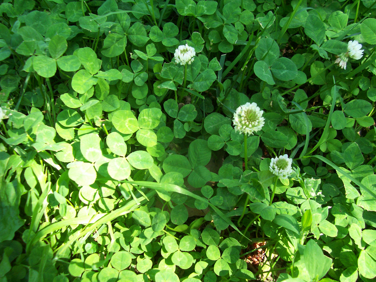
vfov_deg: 40.7
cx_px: 187
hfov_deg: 52.6
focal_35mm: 35
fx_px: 380
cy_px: 144
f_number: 2.7
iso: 80
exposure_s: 1/112
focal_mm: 5.6
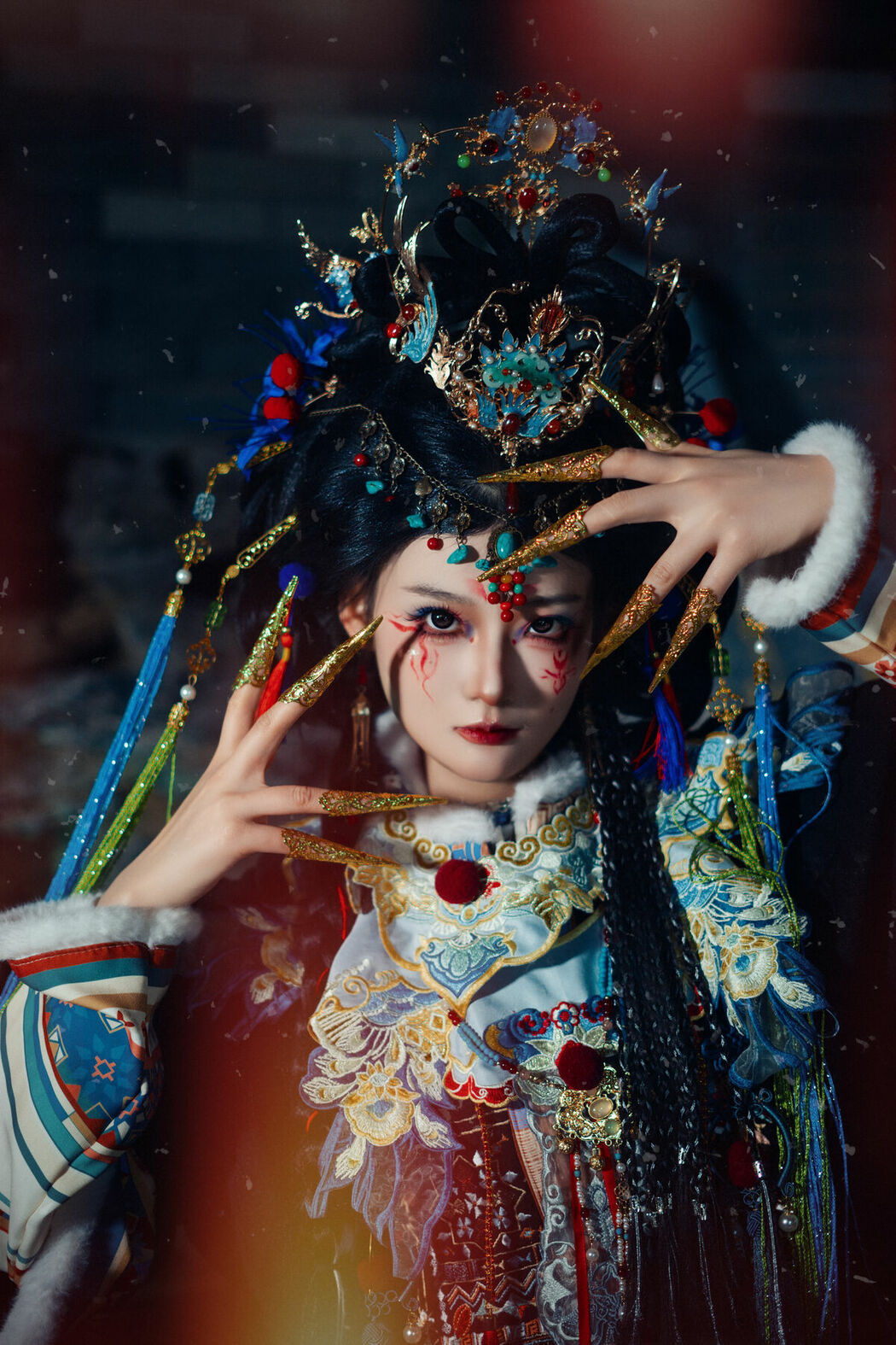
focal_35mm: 50
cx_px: 448
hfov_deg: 27.0
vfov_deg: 39.6
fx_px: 1867
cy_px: 672
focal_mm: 50
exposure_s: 1/160
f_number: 2
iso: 250
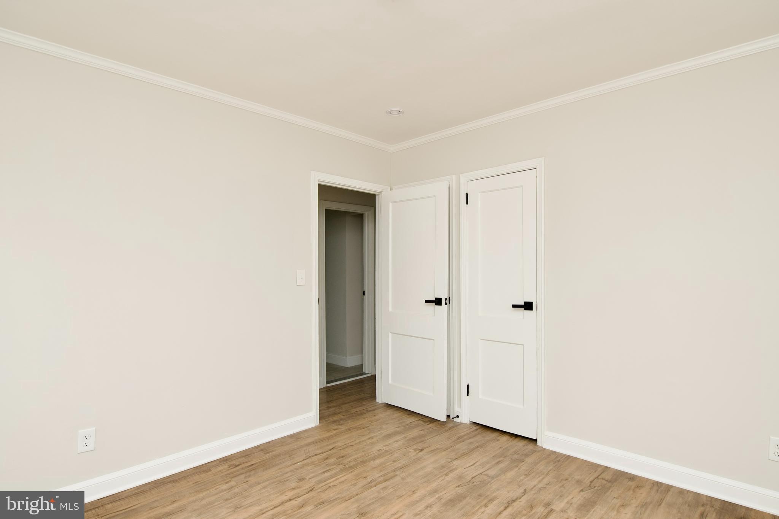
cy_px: 260
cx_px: 390
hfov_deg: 86.9
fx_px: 411
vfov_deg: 64.5
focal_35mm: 19
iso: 320
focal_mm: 13
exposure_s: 1/200
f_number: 7.1
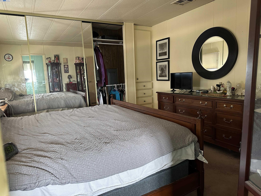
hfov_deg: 71.6
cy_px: 98
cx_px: 130
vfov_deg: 56.8
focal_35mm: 24
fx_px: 181
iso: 400
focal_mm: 6.86
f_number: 1.78
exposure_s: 1/60
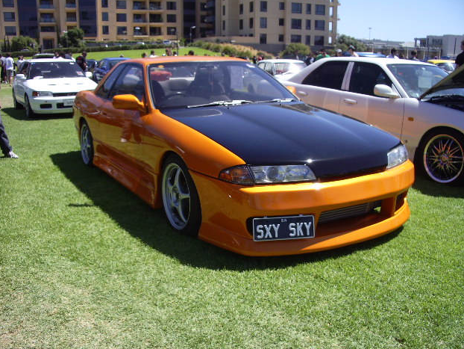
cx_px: 226
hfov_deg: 51.3
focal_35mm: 36
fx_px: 483
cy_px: 176
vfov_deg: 39.7
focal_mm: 5.8
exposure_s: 1/500
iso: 80
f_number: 4.3
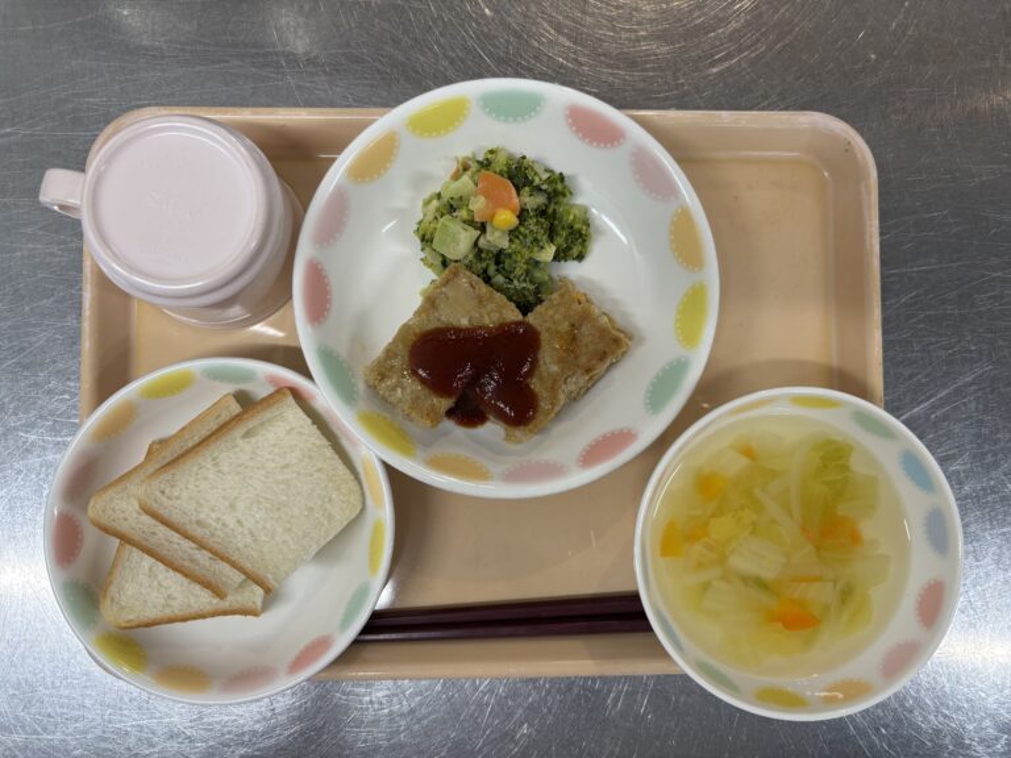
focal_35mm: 26
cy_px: 379
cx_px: 506
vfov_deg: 53.1
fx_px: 759
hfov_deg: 67.3
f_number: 1.6
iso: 100
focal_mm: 5.96
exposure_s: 1/120
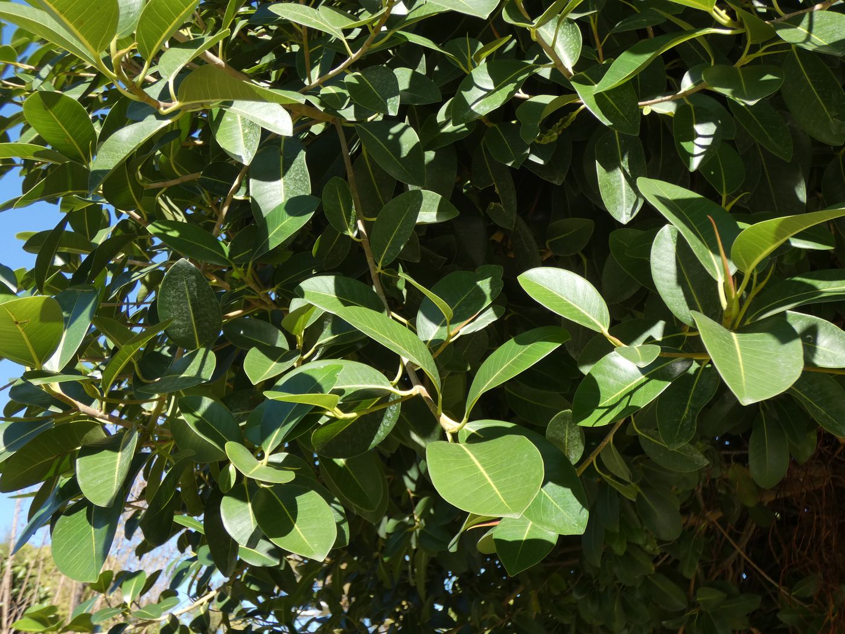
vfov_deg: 33.6
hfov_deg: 43.9
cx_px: 422
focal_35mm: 43
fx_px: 1050
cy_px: 317
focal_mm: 7.8
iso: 80
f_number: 3.7
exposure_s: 1/320
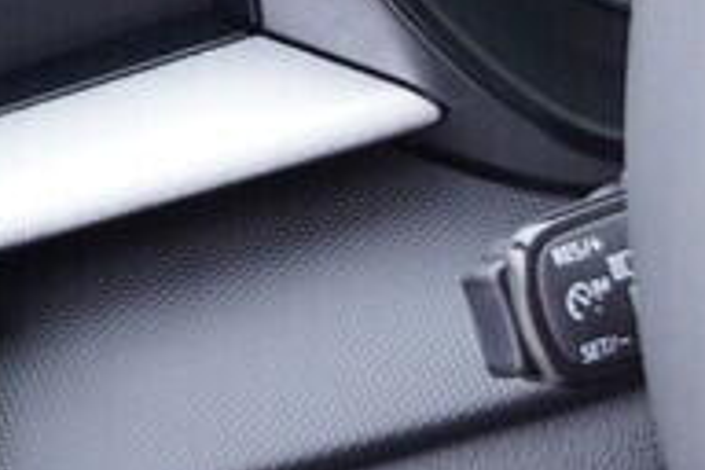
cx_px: 2097
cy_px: 305
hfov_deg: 6.9
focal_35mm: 270
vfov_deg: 5.1
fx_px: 5287
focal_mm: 24
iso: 250
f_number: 2.8
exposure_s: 1/40
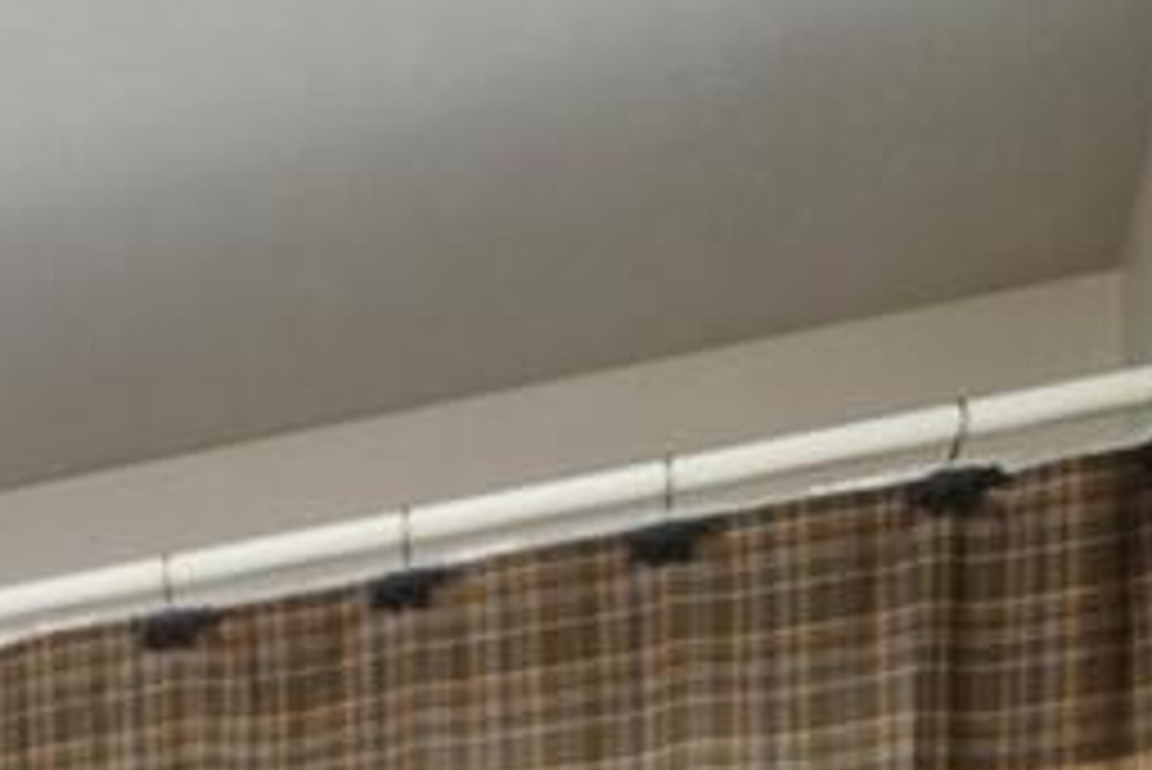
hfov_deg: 11.8
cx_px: -2178
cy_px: 1923
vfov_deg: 11.0
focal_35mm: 103
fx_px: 3302
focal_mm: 11
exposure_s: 1/30
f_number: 8
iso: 800
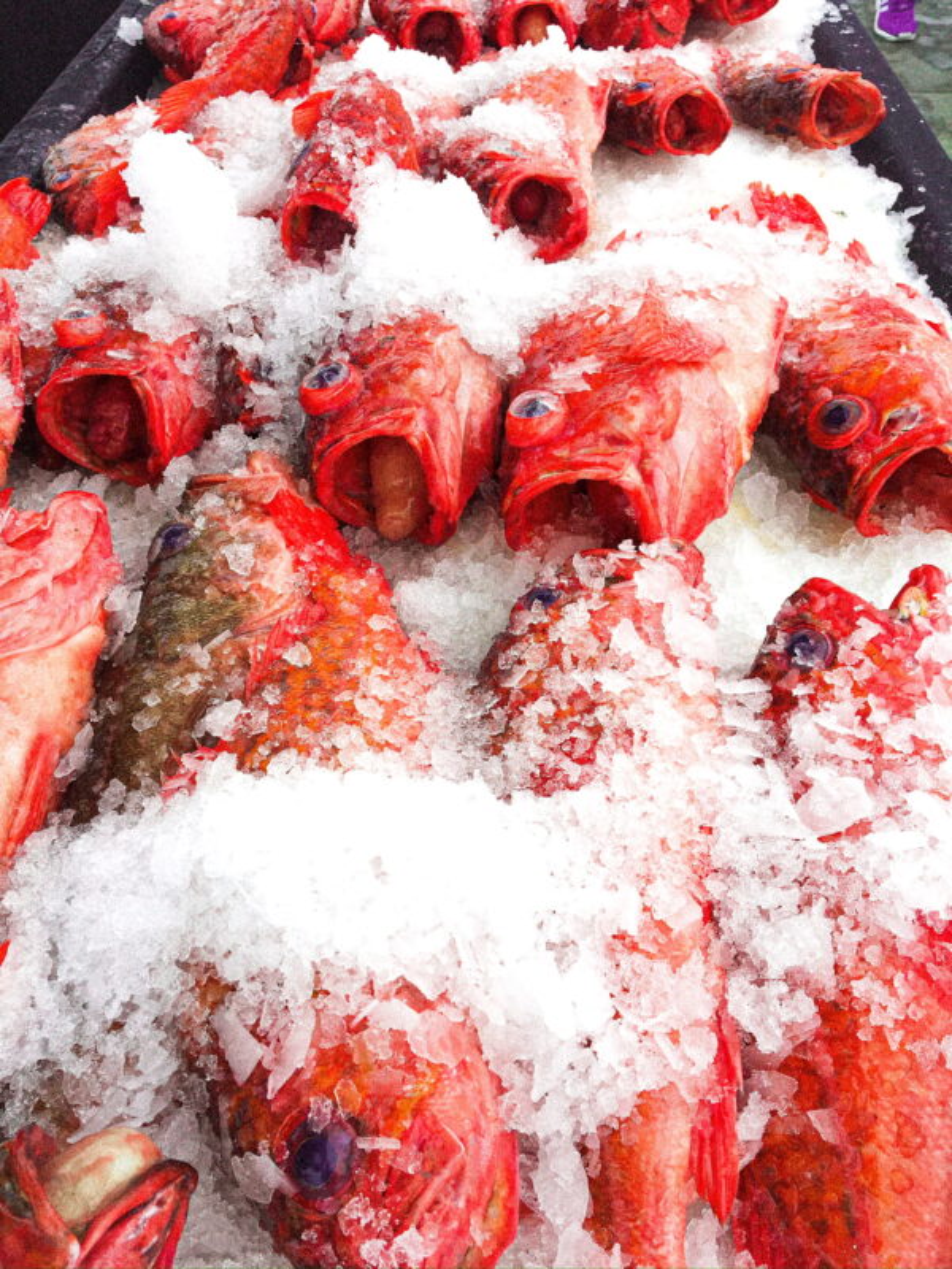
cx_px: 476
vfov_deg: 61.7
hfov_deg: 48.2
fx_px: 1063
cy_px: 634
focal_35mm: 29
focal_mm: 4.15
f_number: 2.2
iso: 25
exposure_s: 1/540
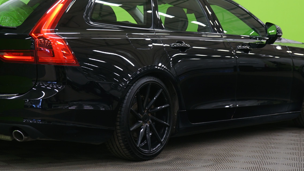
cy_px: 35
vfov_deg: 13.2
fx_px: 734
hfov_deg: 23.4
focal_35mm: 91
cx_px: 122
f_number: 4.5
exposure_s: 1/8
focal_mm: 50
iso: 400
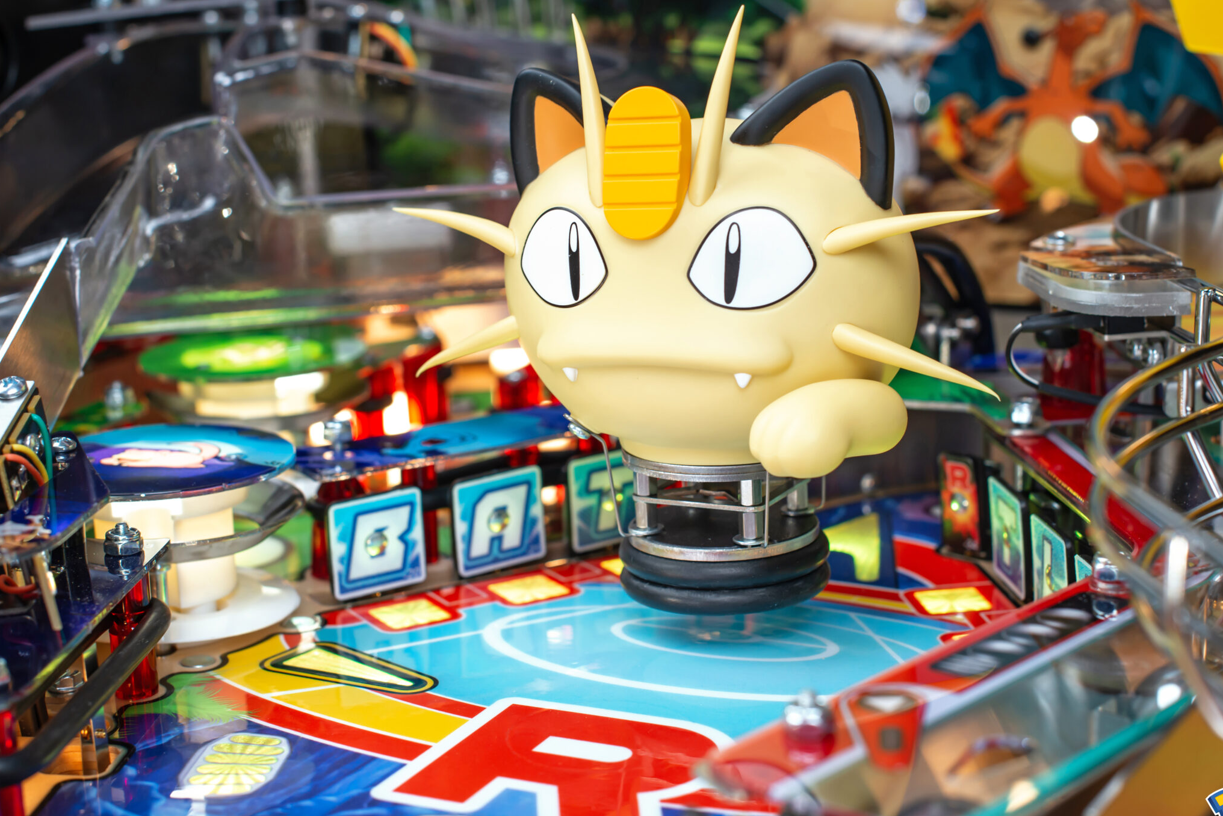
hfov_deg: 31.9
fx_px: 2141
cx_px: 656
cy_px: 355
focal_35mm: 63
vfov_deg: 21.6
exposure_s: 1/80
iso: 320
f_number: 6.3
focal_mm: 50
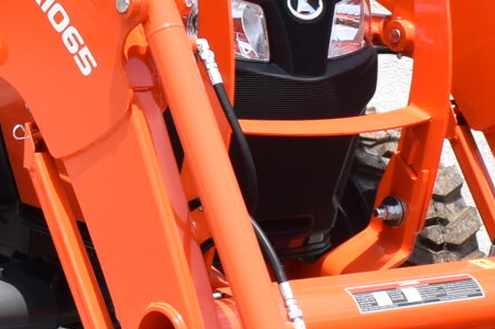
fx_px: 2117
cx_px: -75
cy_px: 147
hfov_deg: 13.0
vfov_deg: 8.9
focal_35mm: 154
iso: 125
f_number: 8
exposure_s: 1/250
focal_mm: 18
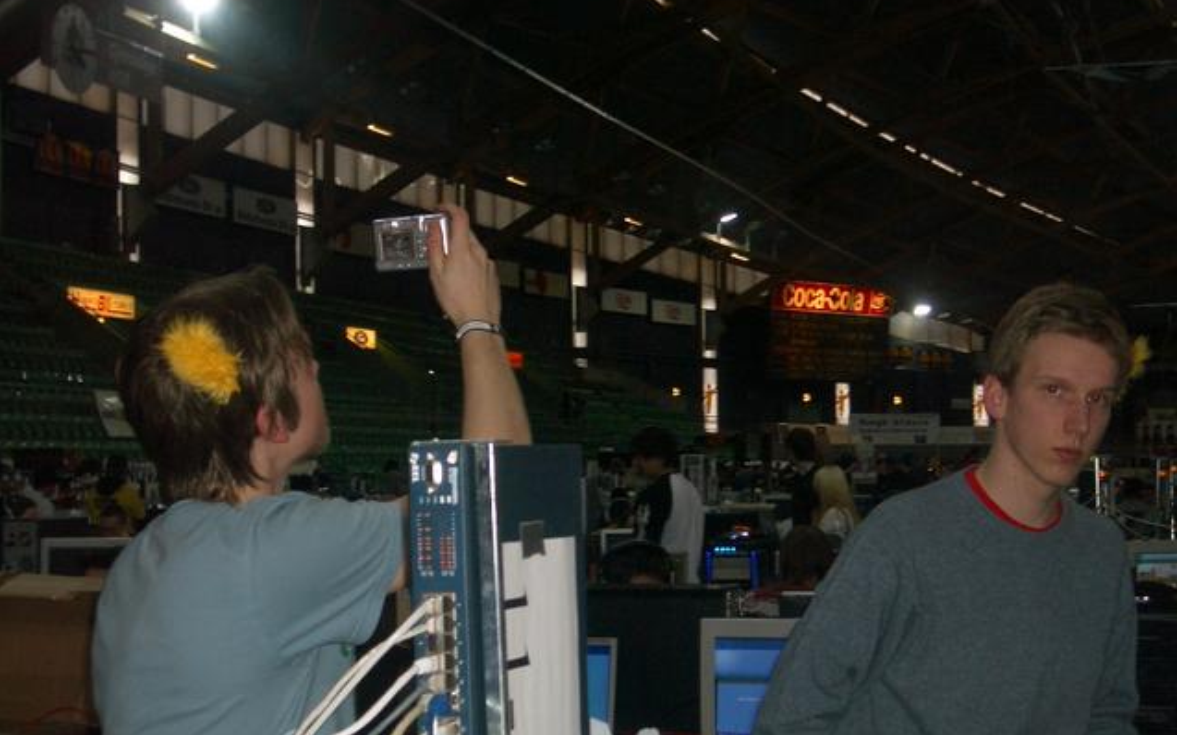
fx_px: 2117
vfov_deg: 19.7
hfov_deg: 31.1
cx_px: 588
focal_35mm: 66
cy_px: 414
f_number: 3.5
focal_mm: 10.2
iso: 100
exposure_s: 1/60
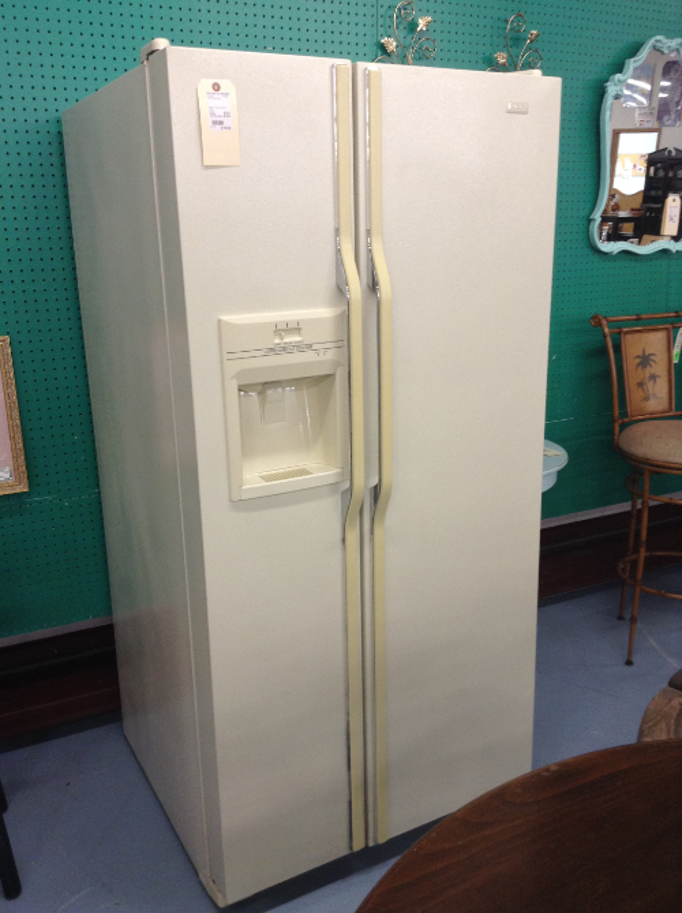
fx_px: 869
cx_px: 341
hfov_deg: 42.9
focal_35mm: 33
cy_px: 456
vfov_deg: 55.4
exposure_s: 1/24
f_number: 2.4
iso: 64
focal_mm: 3.3
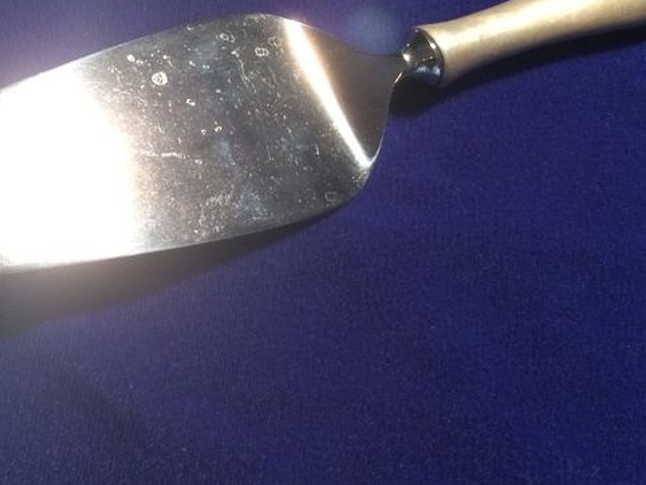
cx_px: 204
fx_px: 1046
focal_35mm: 56
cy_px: 96
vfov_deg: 25.7
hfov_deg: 34.0
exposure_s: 1/30
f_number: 2.2
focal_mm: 4.12
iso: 320
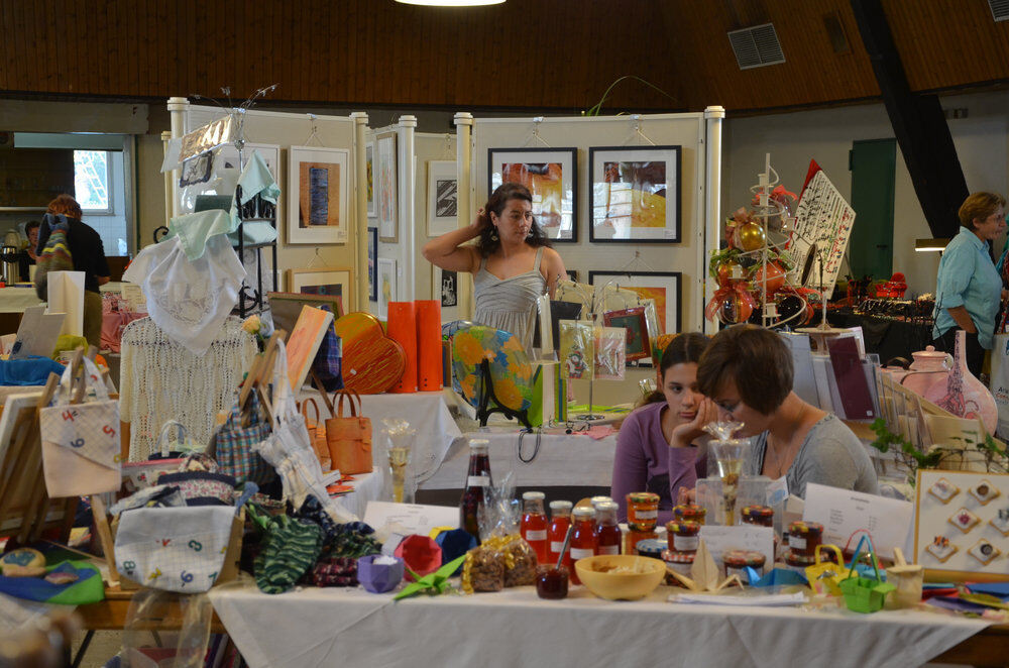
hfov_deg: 29.9
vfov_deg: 20.1
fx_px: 1888
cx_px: 504
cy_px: 334
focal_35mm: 68
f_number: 4.8
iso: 720
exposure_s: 1/60
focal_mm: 45
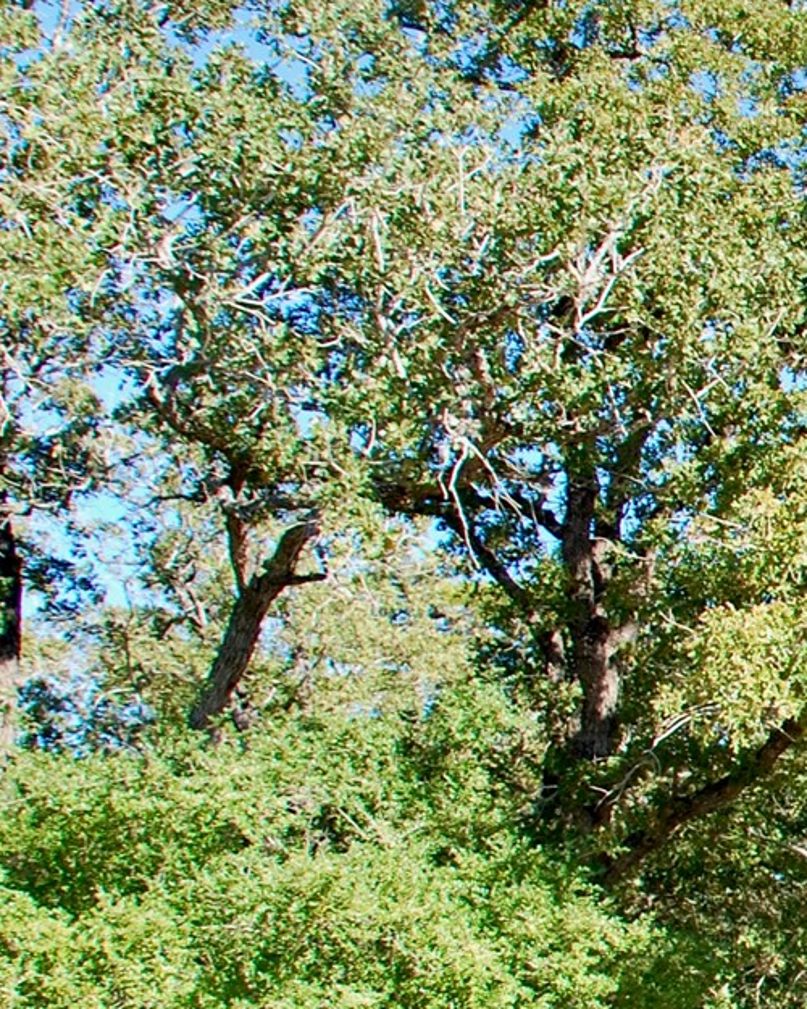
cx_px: 1453
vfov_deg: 21.6
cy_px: 736
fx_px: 2627
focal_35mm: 88
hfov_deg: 15.1
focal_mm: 18
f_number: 5.6
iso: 100
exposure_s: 1/125
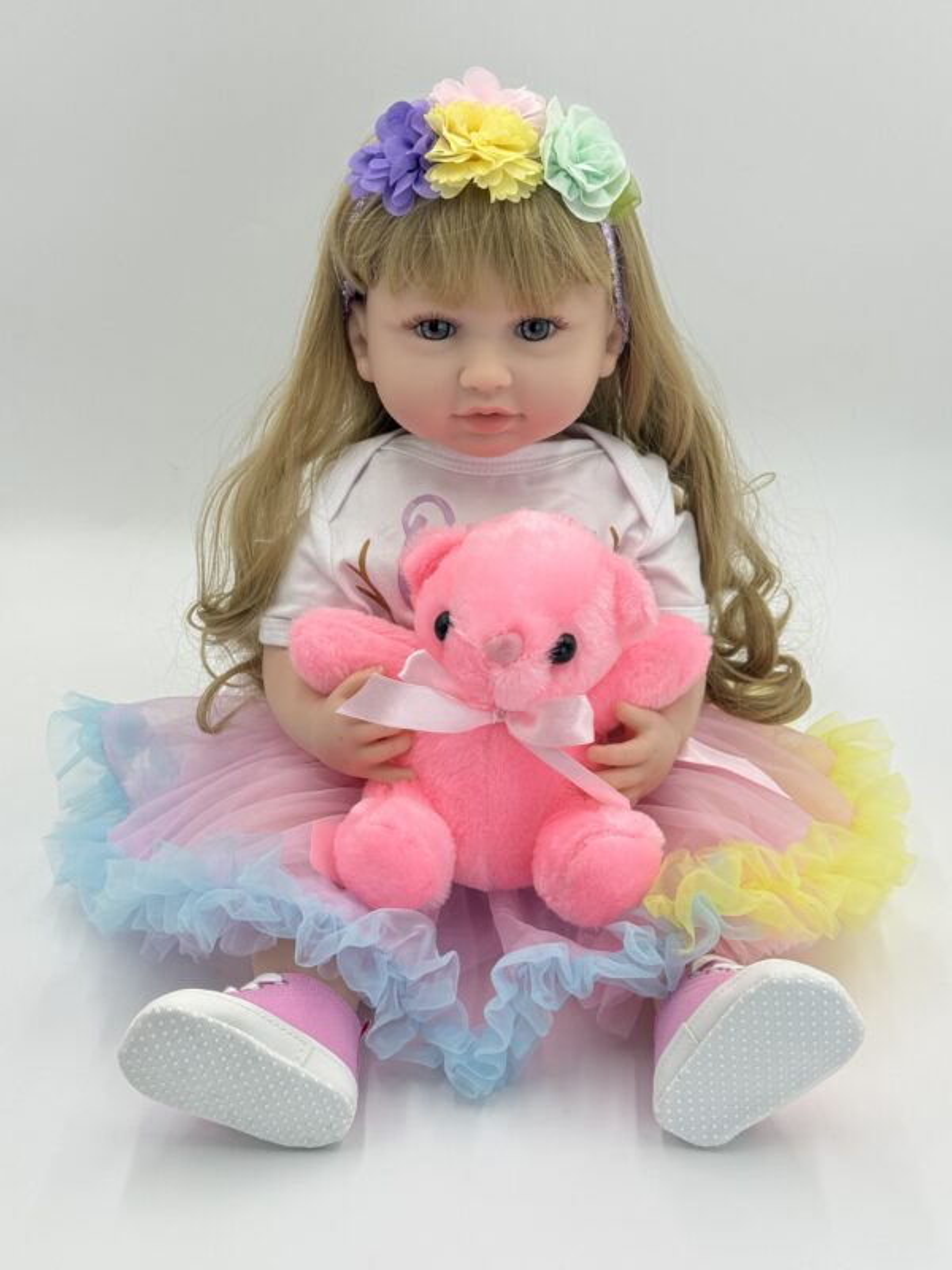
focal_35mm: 48
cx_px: 476
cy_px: 635
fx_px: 1760
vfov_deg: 39.7
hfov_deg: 30.3
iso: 64
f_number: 1.78
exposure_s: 1/583
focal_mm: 6.76
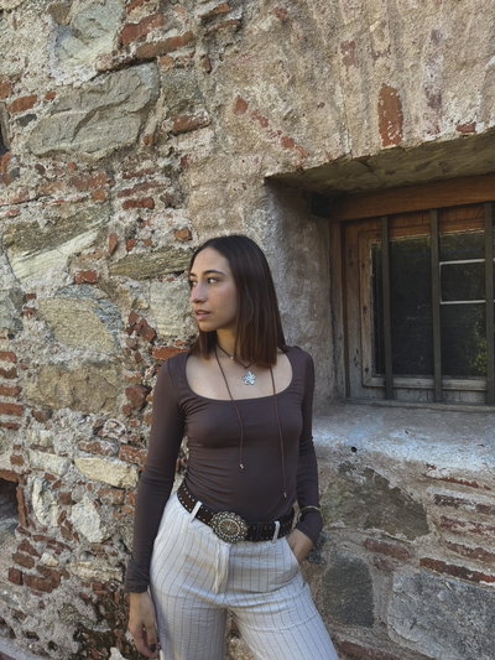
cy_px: 330
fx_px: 457
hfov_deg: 56.8
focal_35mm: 24
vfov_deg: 71.6
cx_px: 248
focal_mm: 6.76
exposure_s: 1/341
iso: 80
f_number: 1.78
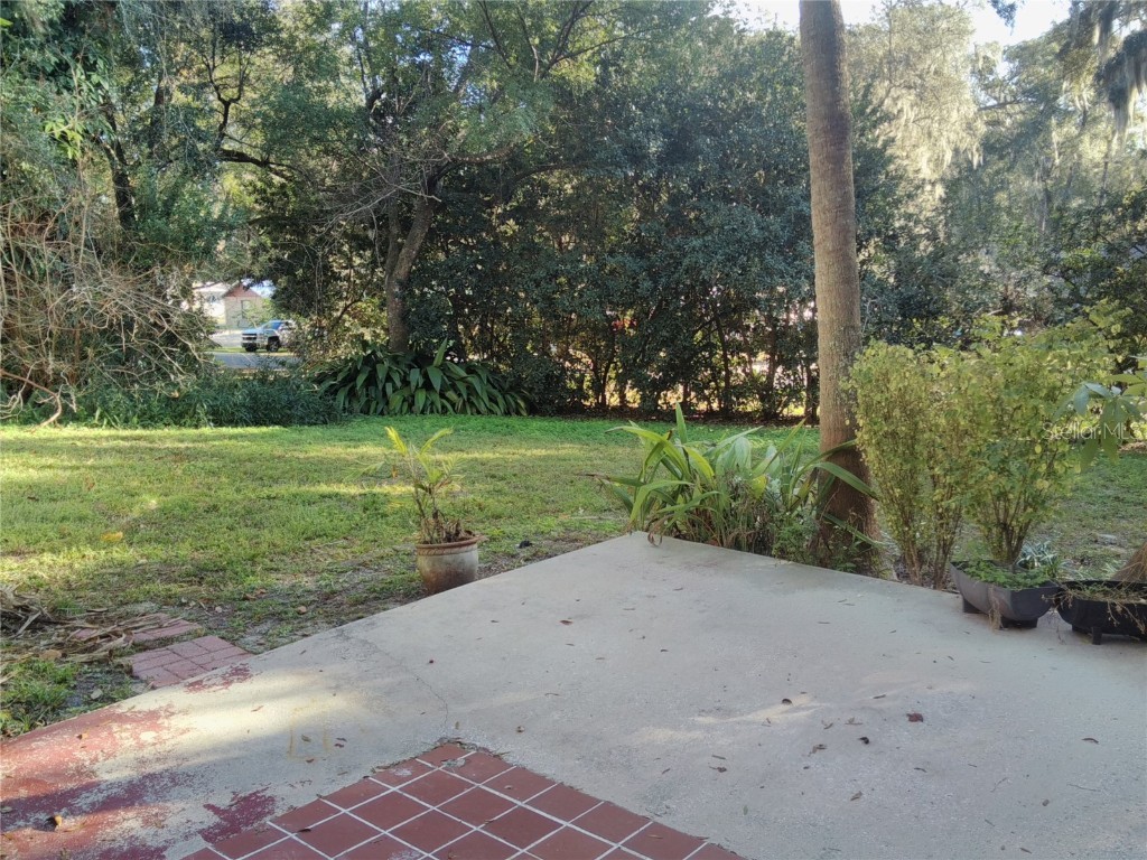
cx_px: 574
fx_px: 928
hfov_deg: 63.4
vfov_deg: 49.7
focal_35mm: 28
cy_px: 430
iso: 56
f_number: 2.65
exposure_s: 1/120
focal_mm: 3.69
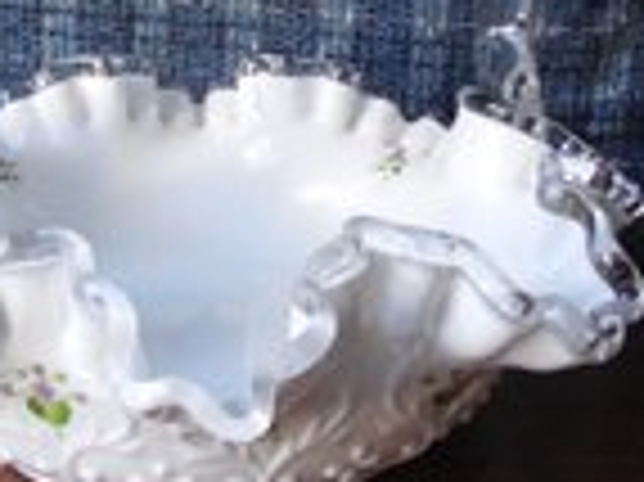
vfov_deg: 24.0
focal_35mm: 60
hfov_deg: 31.9
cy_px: 88
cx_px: 214
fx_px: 1115
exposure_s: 1/50
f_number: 3.3
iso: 800
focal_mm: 4.5
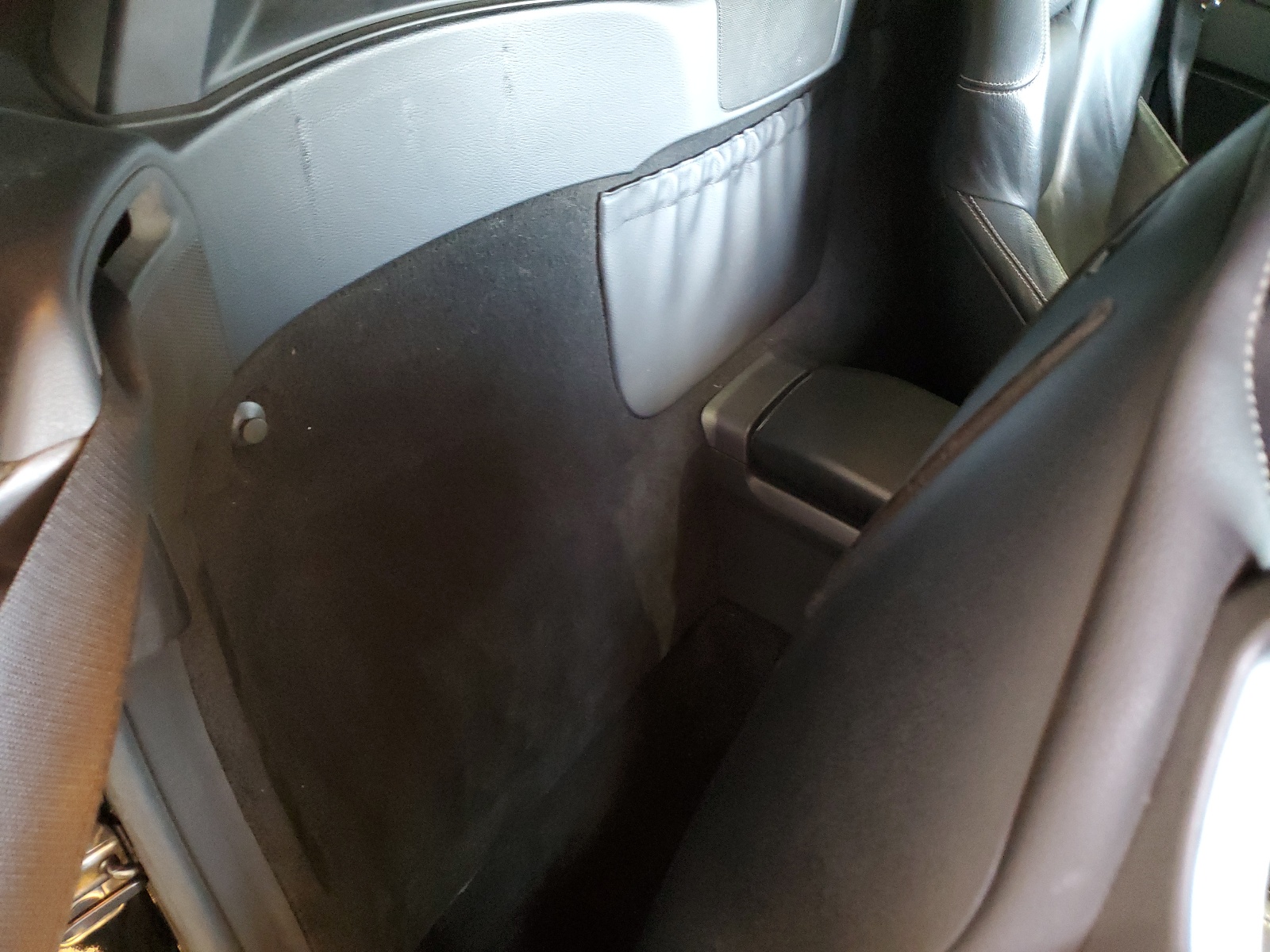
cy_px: 476
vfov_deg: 53.1
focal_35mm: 26
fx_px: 954
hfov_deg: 67.3
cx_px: 635
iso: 416
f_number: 1.5
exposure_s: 1/15
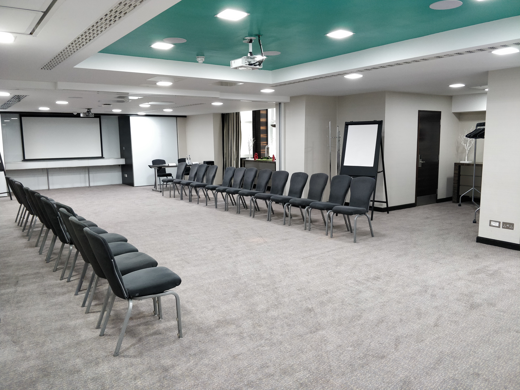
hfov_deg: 71.6
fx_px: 361
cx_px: 260
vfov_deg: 56.8
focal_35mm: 24
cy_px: 195
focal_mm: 4.1
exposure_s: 1/50
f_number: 1.7
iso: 800
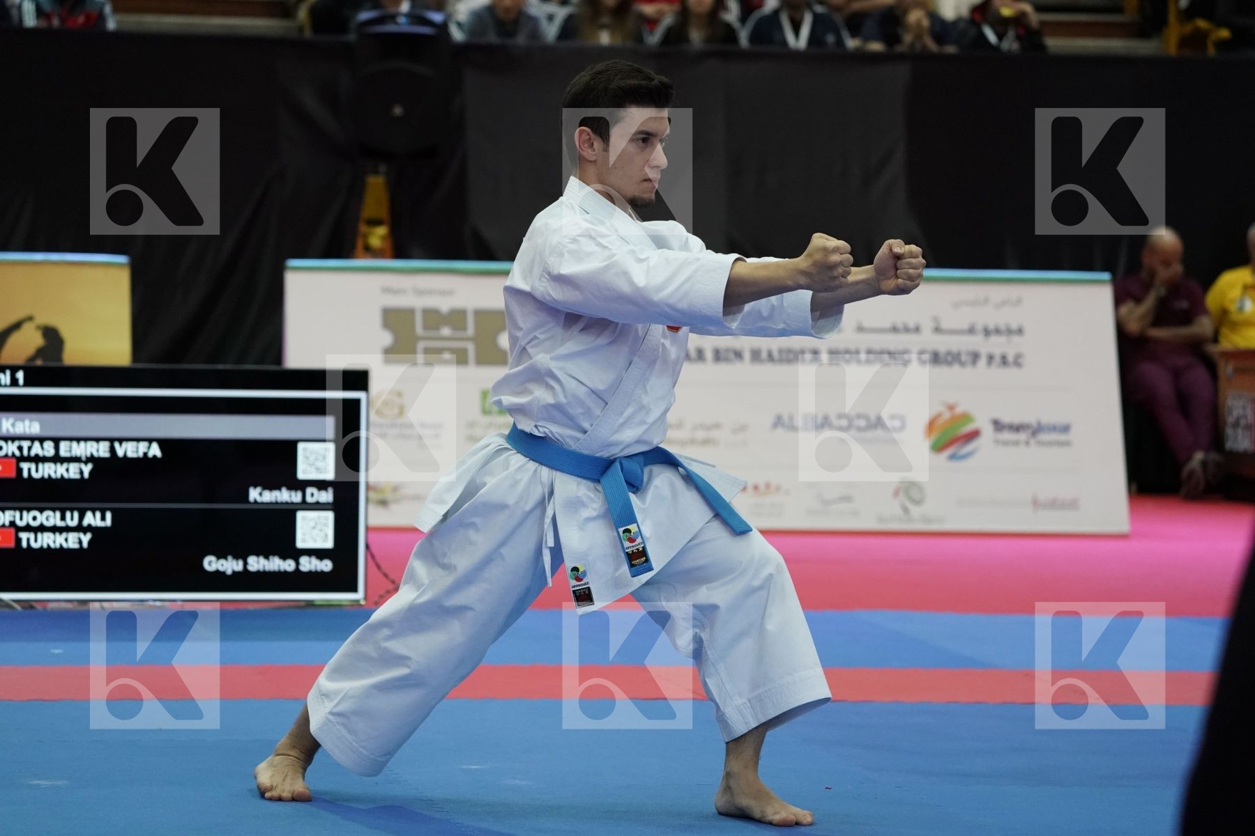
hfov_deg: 13.5
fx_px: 5298
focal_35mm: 152
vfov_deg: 9.0
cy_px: 418
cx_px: 628
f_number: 5
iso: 5000
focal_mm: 152
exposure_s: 1/400
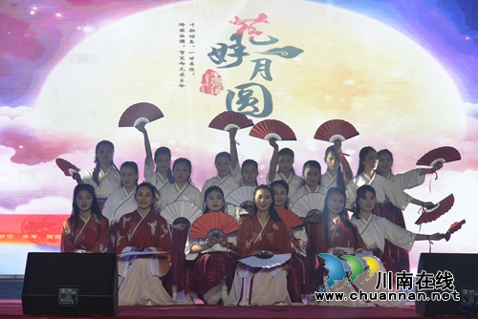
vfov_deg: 12.2
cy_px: 160
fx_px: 1488
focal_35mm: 112
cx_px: 239
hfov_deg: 18.3
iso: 1000
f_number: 6.3
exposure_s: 1/200
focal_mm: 112
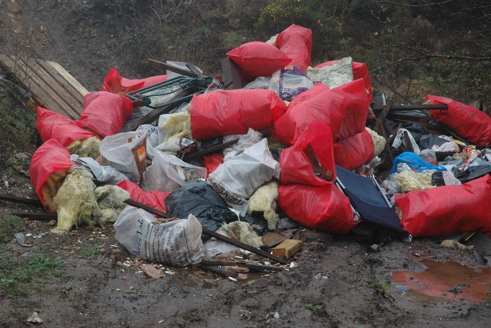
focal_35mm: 84
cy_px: 164
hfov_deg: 24.2
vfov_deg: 16.3
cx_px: 246
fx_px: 1146
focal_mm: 56
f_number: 7.1
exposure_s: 1/200
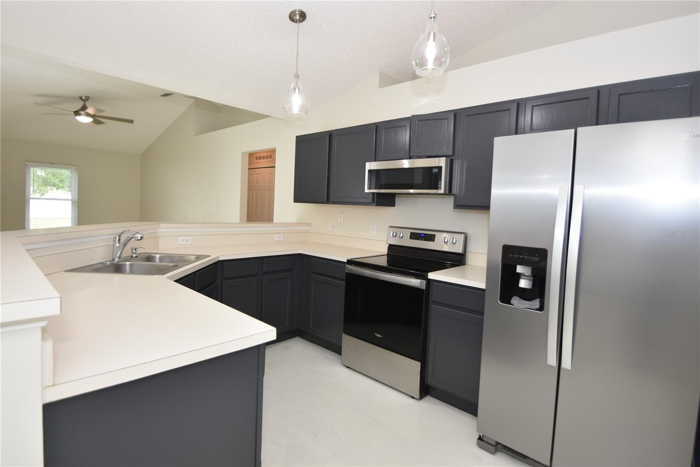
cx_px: 350
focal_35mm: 17
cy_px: 234
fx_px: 335
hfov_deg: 92.5
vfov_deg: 69.6
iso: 280
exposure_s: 1/60
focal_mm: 11.5
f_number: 4
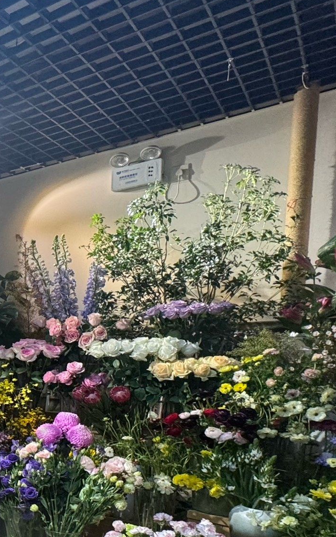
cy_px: 400
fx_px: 528
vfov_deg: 51.8
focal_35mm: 36
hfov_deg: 24.1
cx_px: -214
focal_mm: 2.22
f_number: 2.2
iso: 200
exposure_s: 1/100
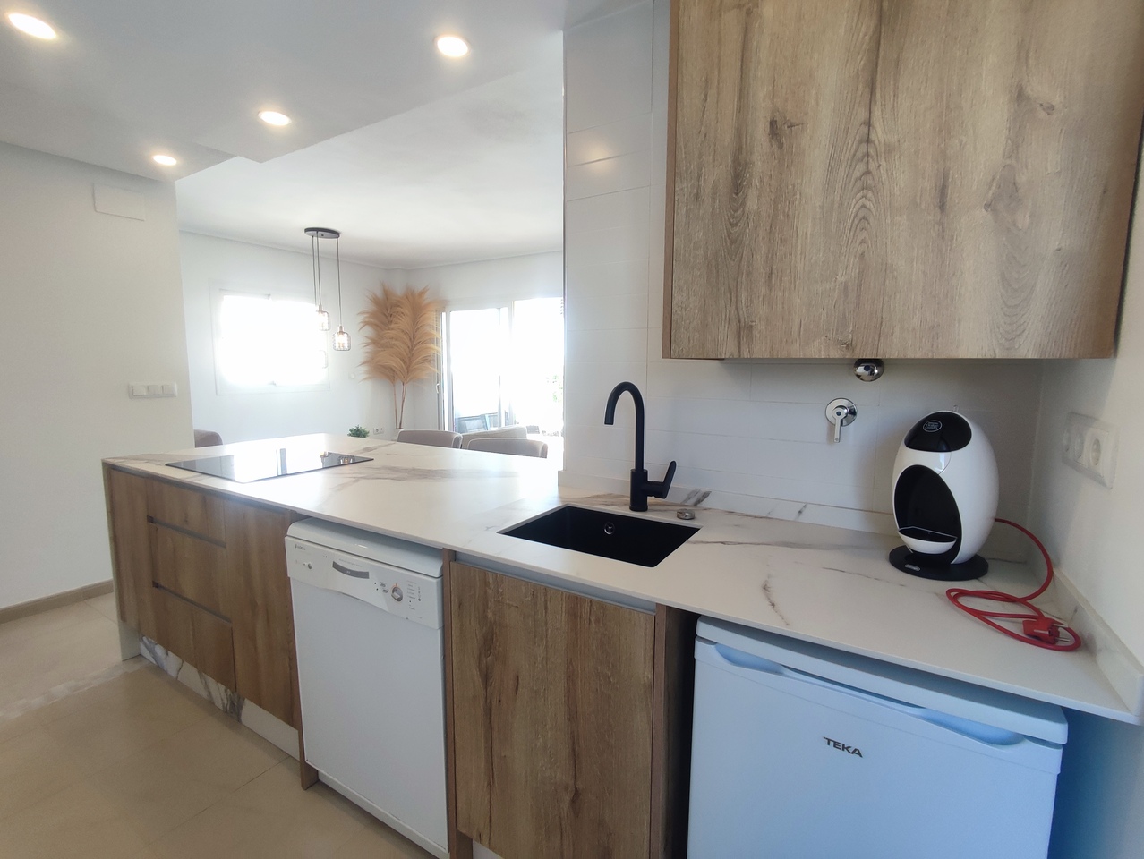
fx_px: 529
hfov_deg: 94.5
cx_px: 572
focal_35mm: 16
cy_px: 430
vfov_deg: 78.2
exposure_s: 1/100
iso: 115
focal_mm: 1.65
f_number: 2.2
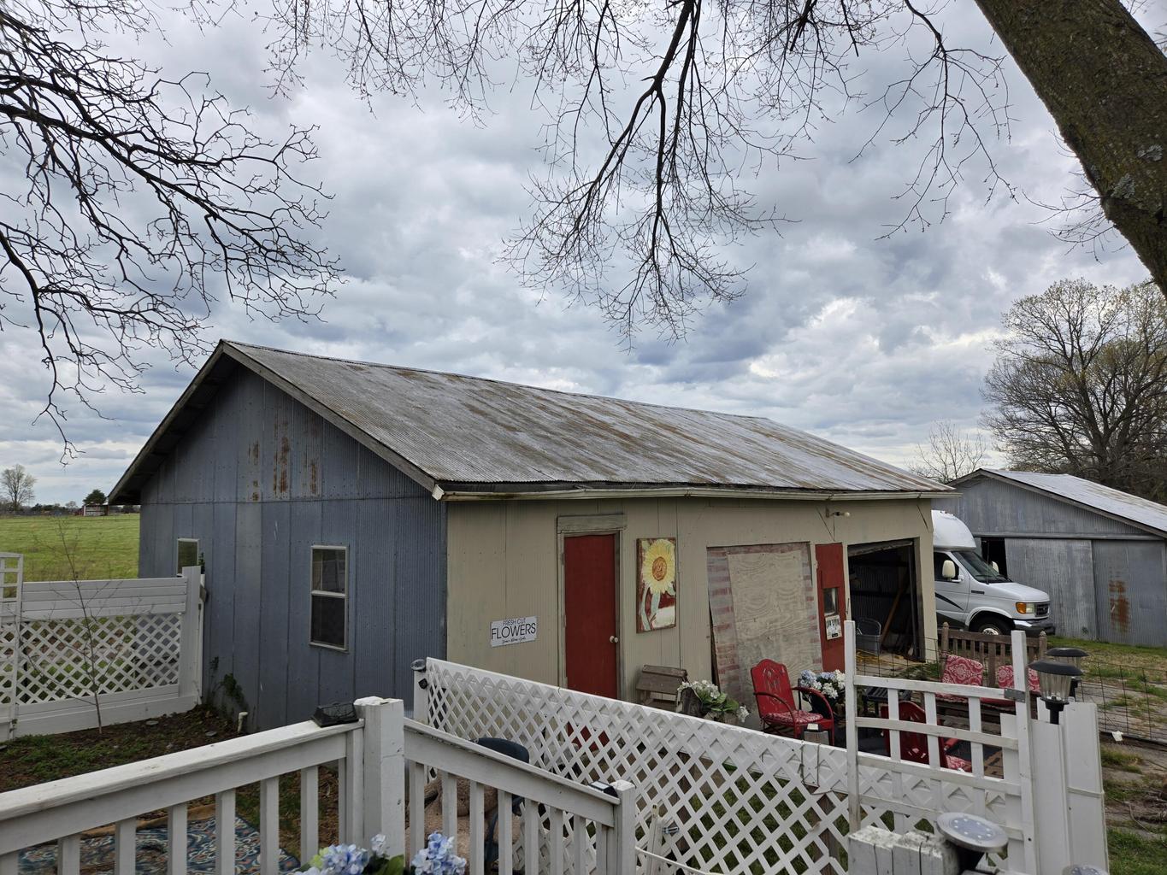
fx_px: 775
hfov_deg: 73.9
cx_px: 584
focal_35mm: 23
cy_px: 438
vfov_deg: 58.9
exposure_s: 1/1067
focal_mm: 5.4
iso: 25
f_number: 1.8
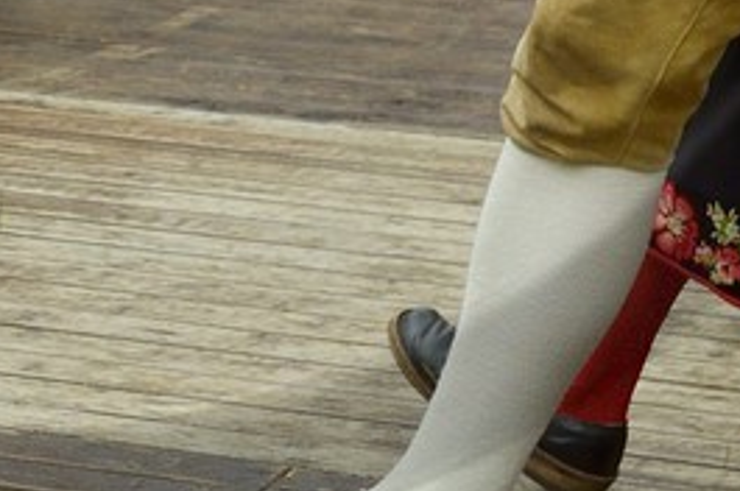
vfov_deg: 4.5
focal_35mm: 302
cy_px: -589
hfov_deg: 6.8
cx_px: -34
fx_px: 6200
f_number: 5
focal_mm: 50
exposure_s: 1/200
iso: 800
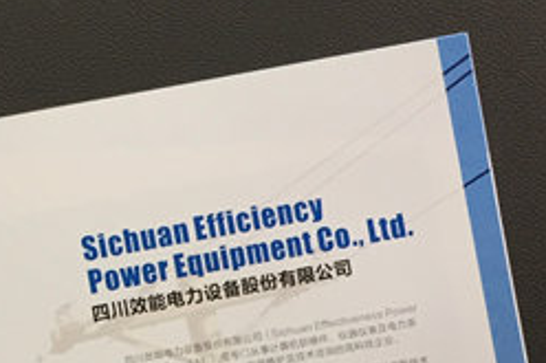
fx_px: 1455
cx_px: -40
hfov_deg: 20.4
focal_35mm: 96
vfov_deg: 13.6
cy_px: 510
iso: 40
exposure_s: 1/33
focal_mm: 4.15
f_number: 2.2
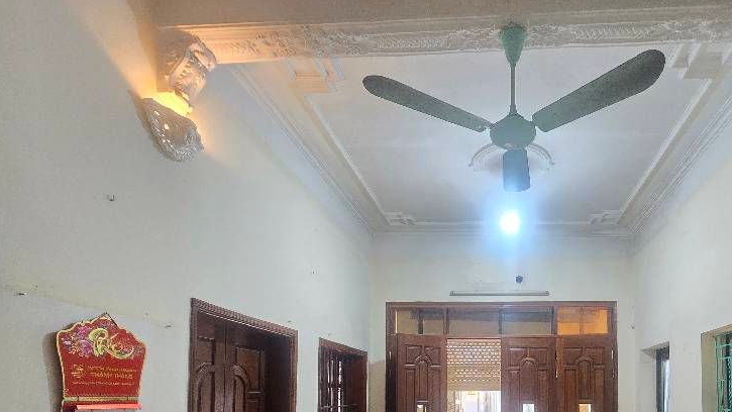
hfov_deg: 83.6
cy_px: 379
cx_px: 490
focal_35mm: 20
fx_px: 388
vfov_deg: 49.2
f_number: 2.2
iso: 320
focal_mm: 2.2
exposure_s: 1/50
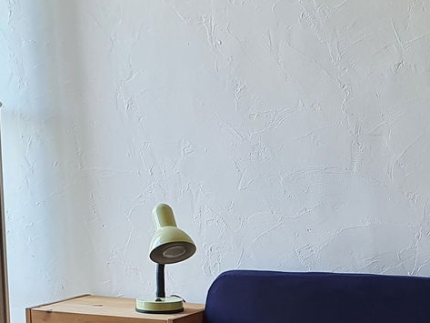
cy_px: 382
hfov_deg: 21.3
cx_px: 452
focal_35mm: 88
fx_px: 1093
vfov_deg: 16.2
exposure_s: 1/120
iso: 100
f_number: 2.4
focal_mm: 4.32
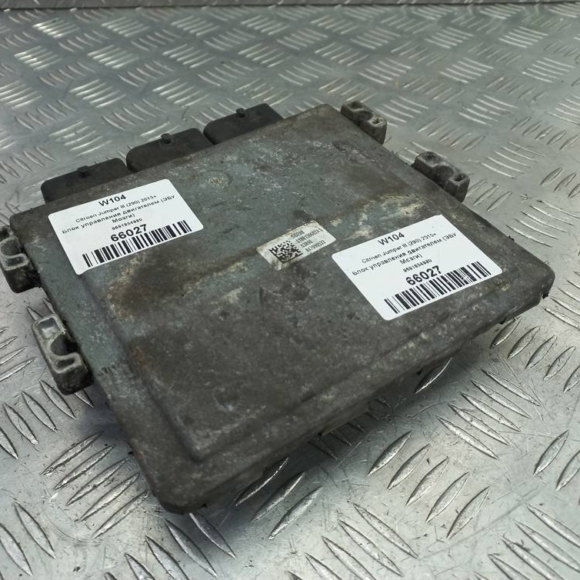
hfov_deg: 53.9
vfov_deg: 54.0
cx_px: 260
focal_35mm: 30
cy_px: 286
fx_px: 569
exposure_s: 1/50
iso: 64
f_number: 1.8
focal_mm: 4.6
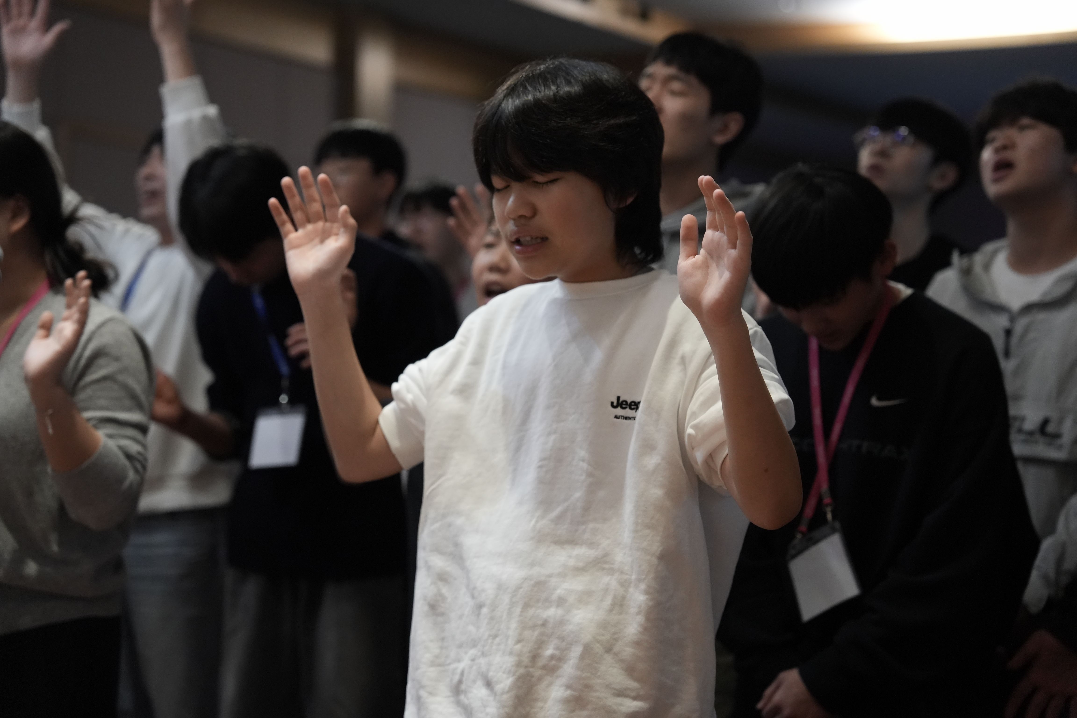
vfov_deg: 19.5
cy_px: 359
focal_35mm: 70
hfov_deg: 28.8
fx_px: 2094
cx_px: 538
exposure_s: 1/100
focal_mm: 70
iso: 4000
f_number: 2.8
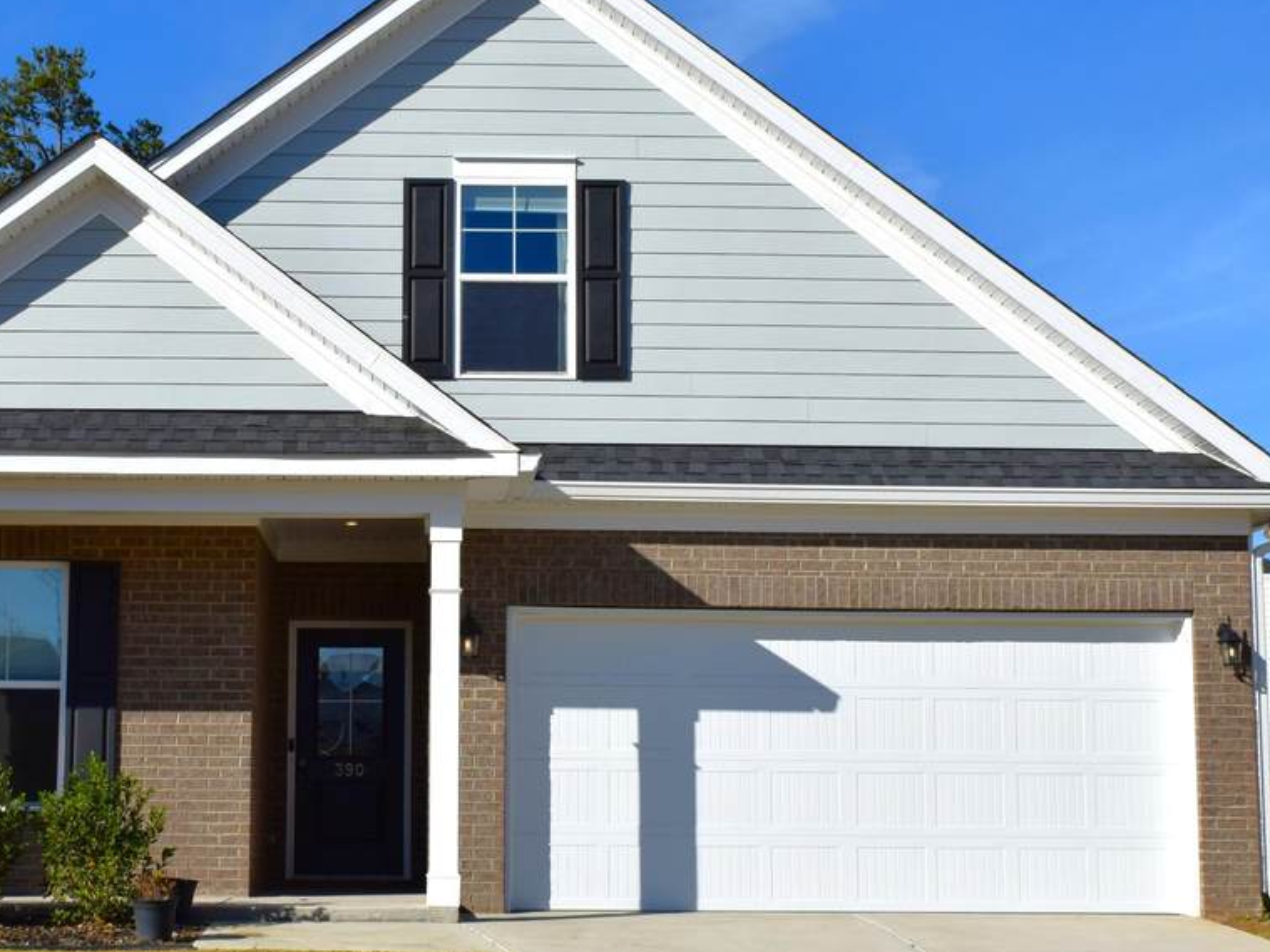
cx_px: 470
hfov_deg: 32.0
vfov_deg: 24.4
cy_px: 513
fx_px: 2201
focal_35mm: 60
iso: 200
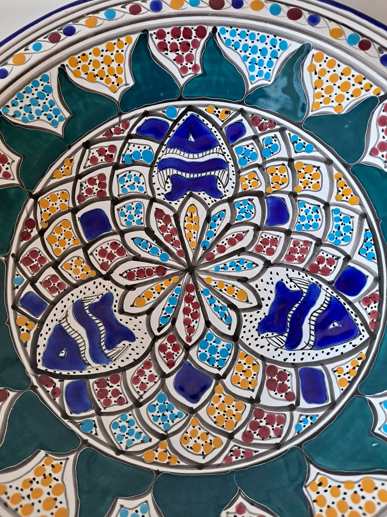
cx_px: 194
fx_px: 373
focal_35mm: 25
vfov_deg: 69.4
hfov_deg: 54.9
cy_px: 258
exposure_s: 1/50
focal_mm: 4.6
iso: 250
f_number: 2
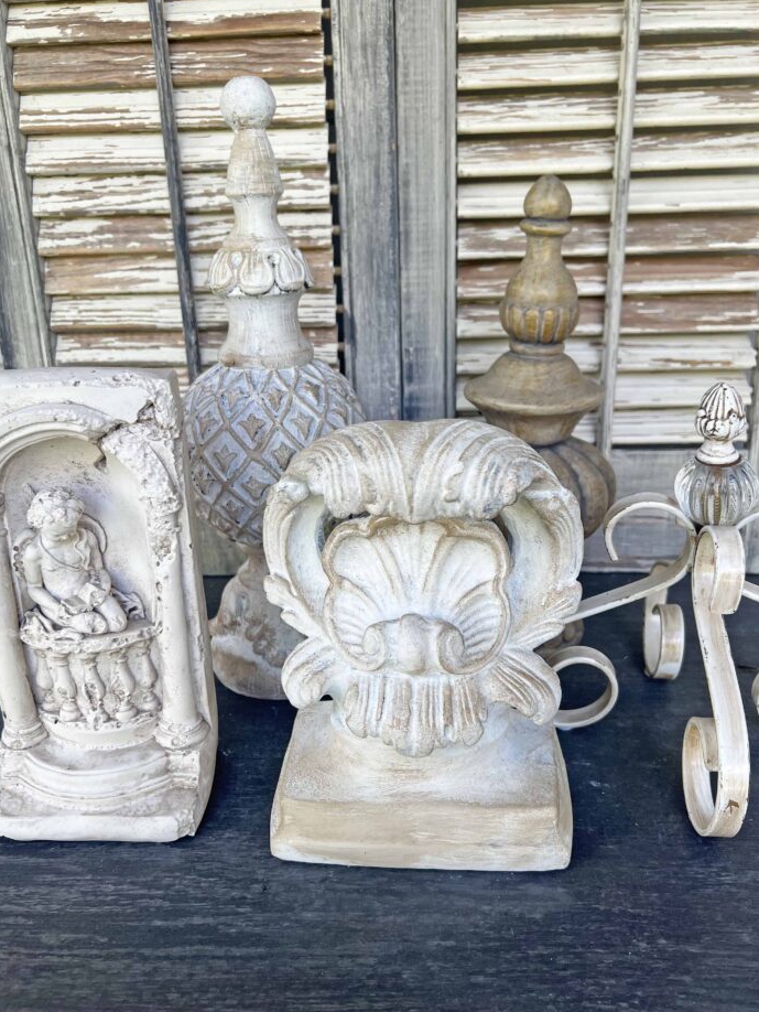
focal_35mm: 29
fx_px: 847
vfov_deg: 61.6
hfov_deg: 48.2
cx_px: 367
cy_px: 537
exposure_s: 1/339
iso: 50
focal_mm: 5.7
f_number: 1.5
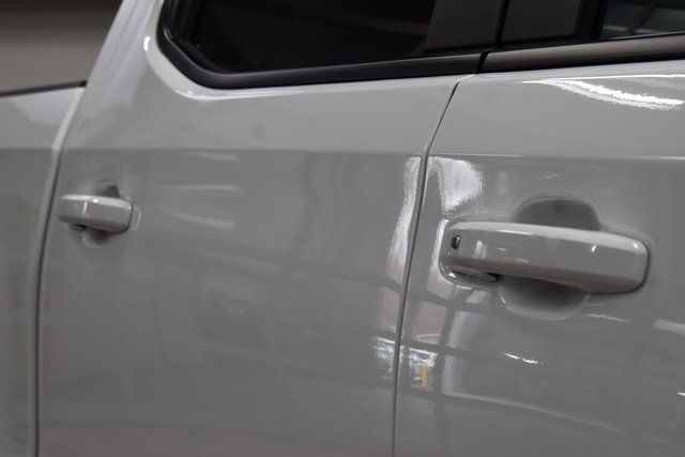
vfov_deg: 15.7
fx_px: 1656
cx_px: 342
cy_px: 228
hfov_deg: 23.4
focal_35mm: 87
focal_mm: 58
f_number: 7.1
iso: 400
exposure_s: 1/40
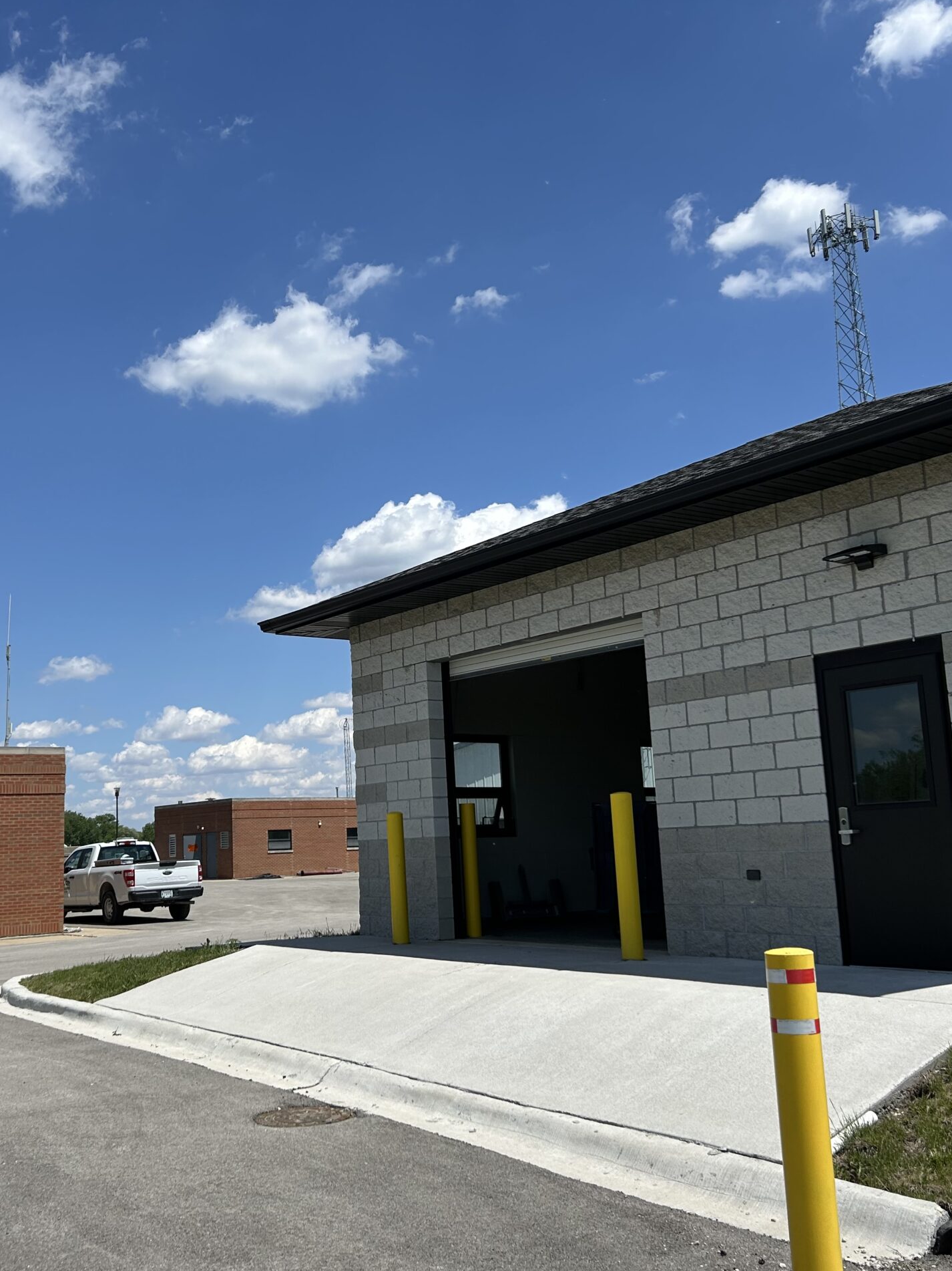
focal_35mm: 35
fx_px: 1284
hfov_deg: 40.4
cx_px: 363
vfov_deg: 52.6
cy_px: 640
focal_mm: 5.7
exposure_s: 1/6579
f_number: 1.5
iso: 50
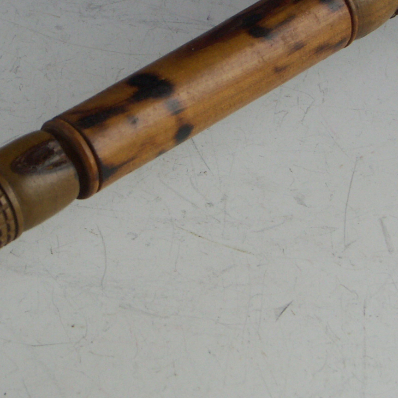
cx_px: 151
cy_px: 132
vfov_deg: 15.1
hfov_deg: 15.1
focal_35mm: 115
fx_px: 1496
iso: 100
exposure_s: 1/50
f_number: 5.6
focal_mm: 13.91
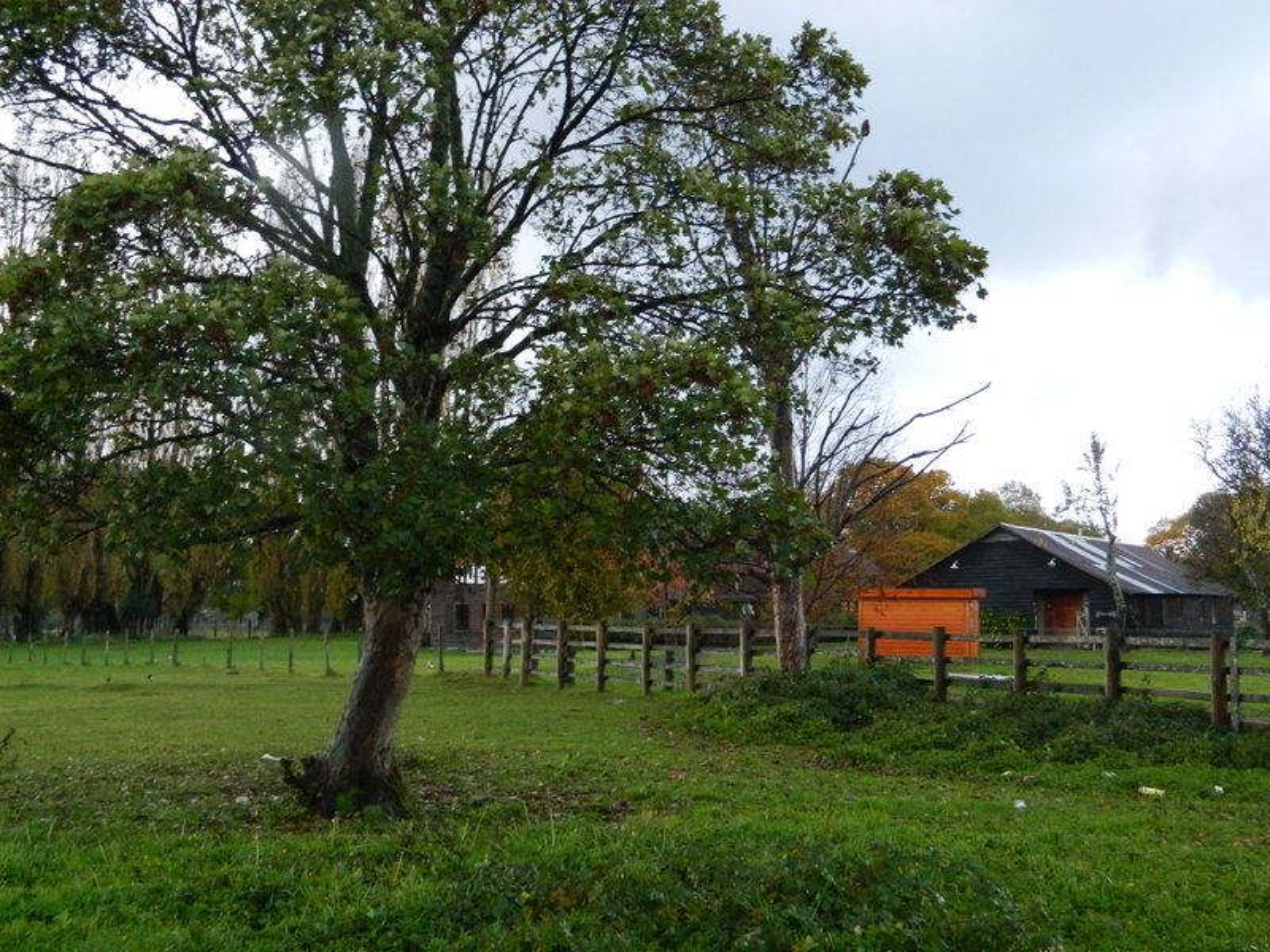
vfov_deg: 30.9
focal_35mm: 47
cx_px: 635
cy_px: 476
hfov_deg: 40.4
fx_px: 1724
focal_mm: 8.4
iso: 320
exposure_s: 1/30
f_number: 3.6
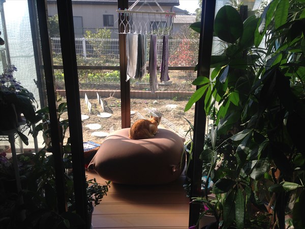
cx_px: 152
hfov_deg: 55.4
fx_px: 291
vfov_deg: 42.9
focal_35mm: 33
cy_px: 114
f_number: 2.4
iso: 50
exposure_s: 1/247
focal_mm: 4.12
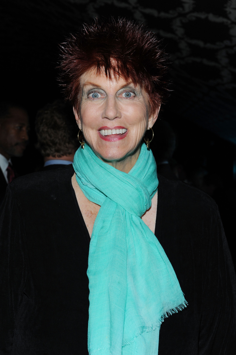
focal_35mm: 70
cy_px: 178
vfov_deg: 28.9
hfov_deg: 19.4
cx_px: 118
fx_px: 689
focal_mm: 70
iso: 800
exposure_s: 1/80
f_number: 10
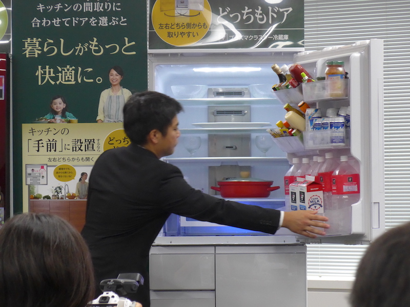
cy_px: 154
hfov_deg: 13.3
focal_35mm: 149
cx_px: 205
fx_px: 1765
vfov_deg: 10.0
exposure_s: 1/30
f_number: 5.5
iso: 800
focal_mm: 28.9
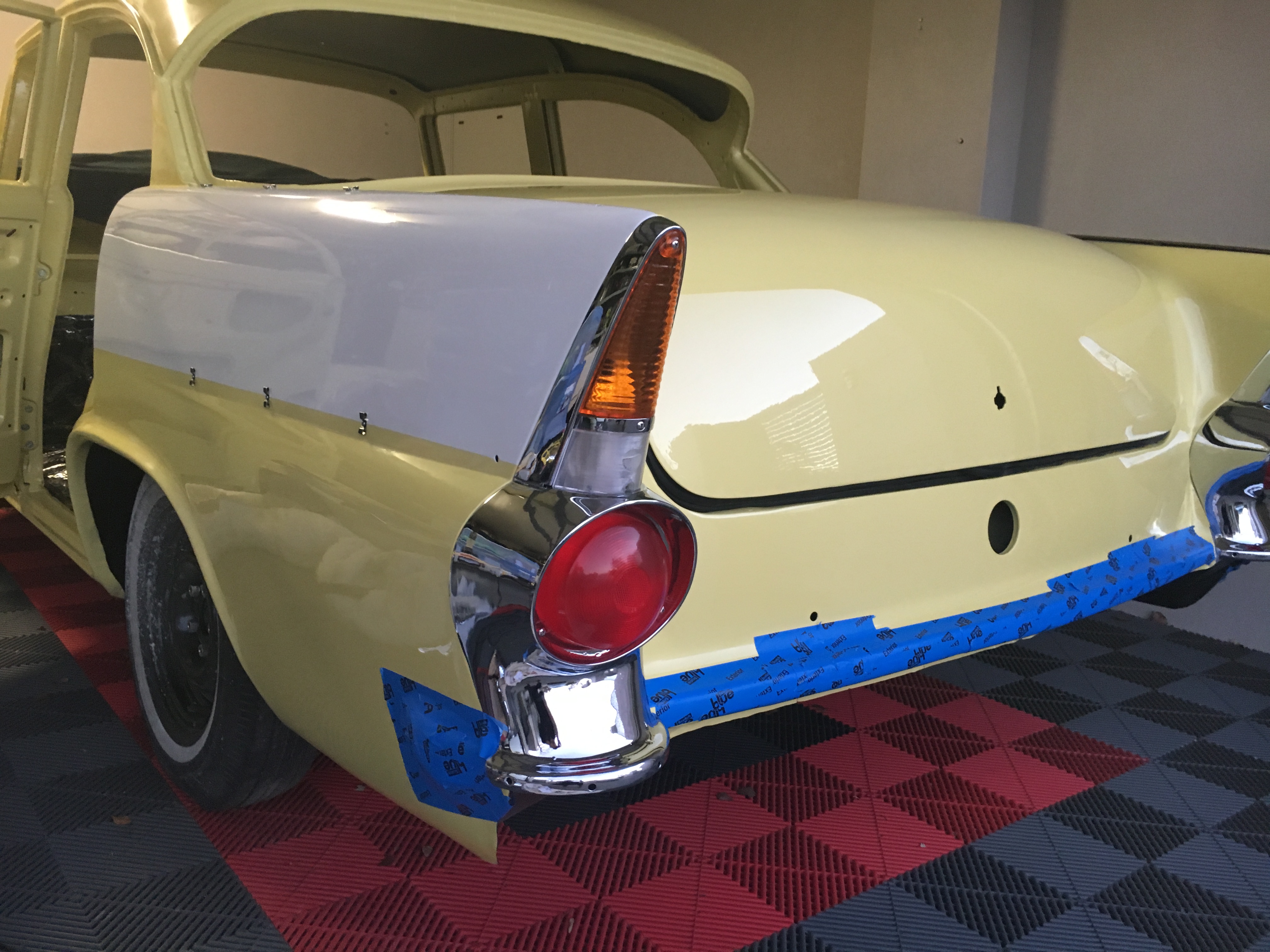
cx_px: 635
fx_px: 1064
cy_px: 476
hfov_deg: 61.7
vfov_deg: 48.2
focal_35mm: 29
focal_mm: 4.15
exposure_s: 1/33
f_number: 2.2
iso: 160
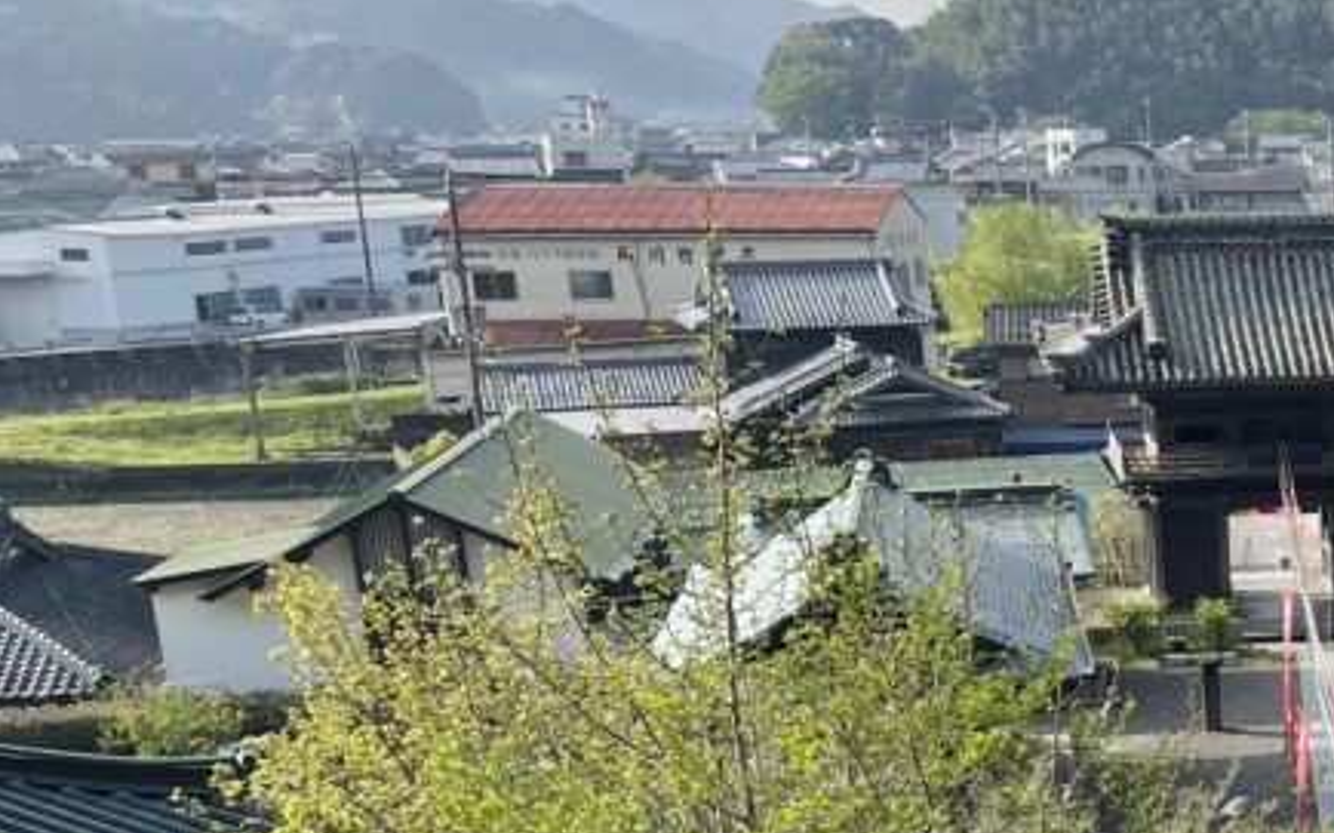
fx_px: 2363
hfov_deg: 28.3
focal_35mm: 65
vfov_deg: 19.3
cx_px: 1518
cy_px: 882
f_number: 1.6
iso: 32
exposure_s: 1/1642
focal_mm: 4.2
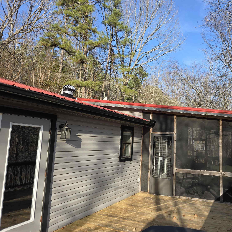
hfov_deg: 56.2
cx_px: 153
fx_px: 212
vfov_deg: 57.3
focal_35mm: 28
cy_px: 115
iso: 80
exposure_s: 1/2524
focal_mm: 6.3
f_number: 1.7
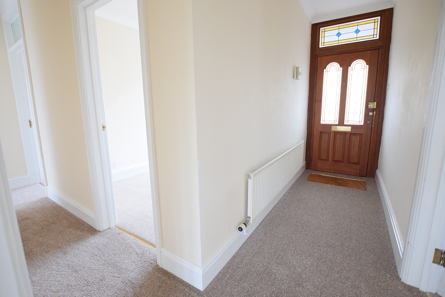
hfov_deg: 96.7
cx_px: 215
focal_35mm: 16
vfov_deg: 73.7
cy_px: 143
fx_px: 198
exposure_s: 1/60
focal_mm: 10
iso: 1600
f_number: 3.5
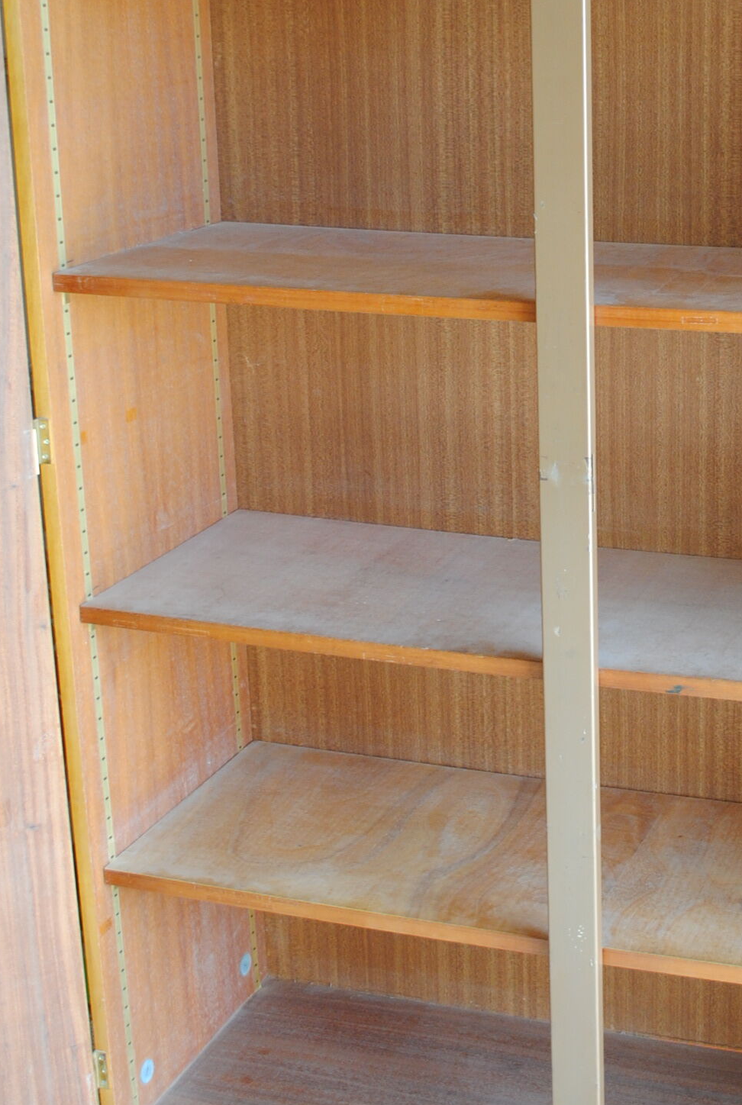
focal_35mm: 60
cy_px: 448
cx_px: 634
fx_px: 1846
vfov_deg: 33.2
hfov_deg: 22.3
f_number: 3.8
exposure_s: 1/30
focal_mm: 20
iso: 280
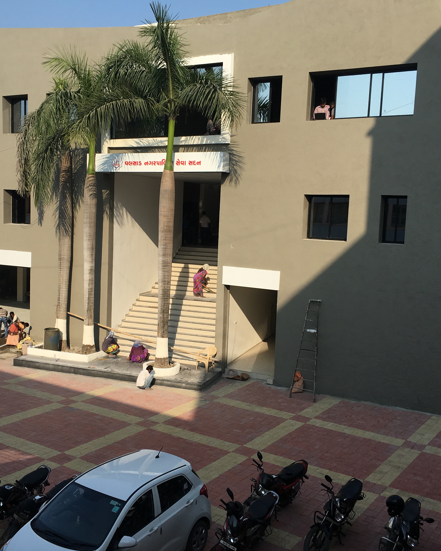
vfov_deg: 47.9
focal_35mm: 38
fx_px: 620
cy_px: 277
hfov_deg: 39.1
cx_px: 191
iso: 25
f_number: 2.2
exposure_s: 1/1508
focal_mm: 4.15
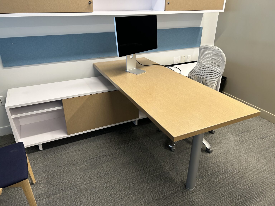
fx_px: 207
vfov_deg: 53.1
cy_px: 103
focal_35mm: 26
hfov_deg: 67.3
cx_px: 138
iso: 80
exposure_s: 1/75
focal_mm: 5.7
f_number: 1.5
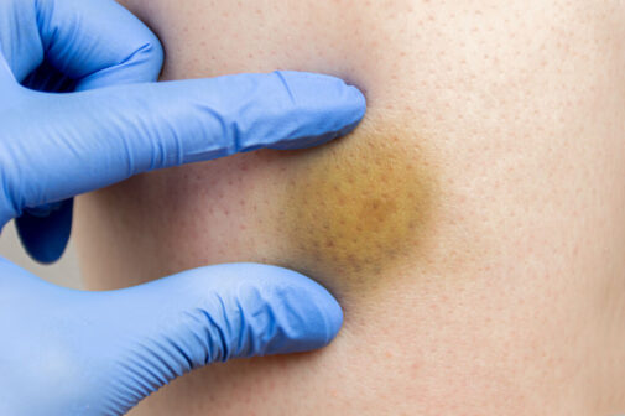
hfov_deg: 11.8
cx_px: 312
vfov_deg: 7.9
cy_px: 208
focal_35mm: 174
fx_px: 3019
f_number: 5.6
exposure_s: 1/200
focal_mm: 116
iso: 200
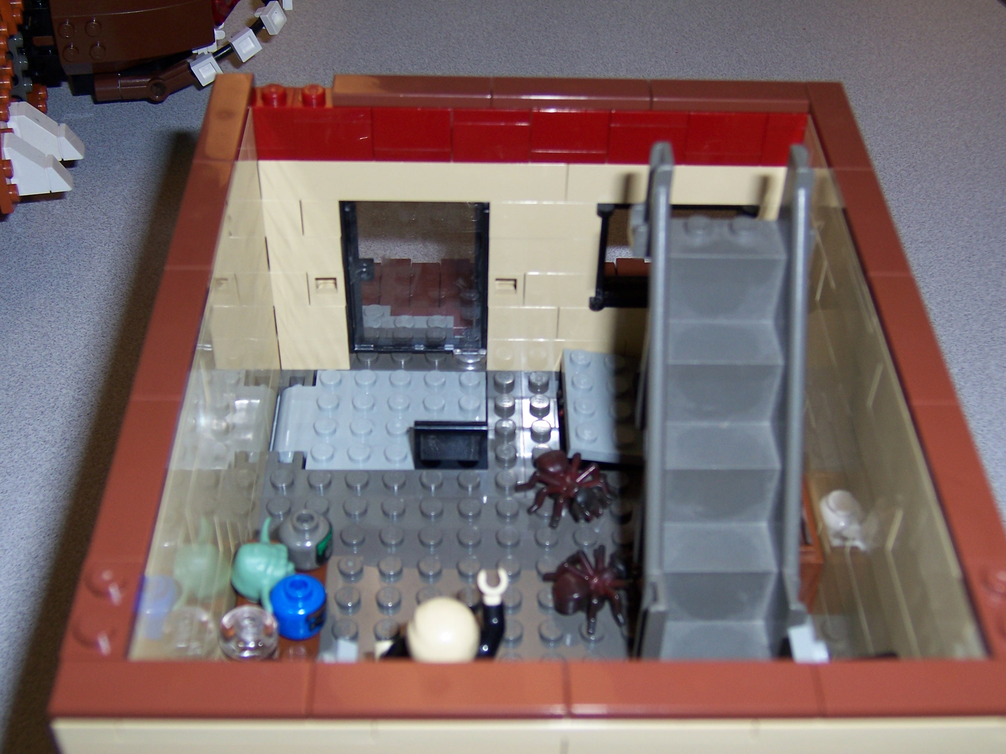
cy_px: 377
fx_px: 1424
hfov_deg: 38.9
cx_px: 503
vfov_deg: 29.7
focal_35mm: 49
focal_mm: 8.2
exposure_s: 1/60
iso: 80
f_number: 3.4
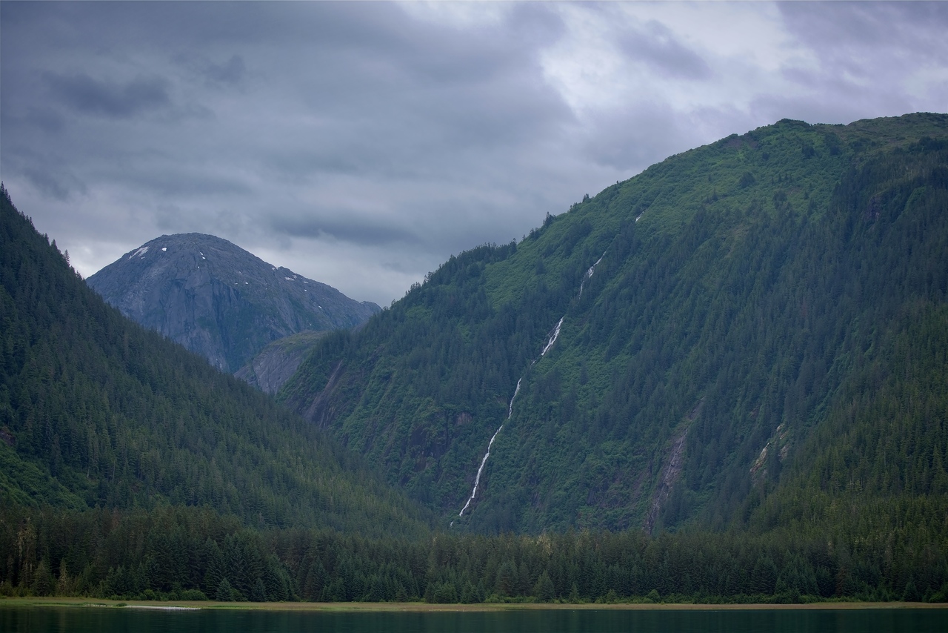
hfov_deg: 28.8
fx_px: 1844
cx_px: 474
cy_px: 316
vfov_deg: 19.5
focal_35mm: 70
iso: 100
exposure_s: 1/250
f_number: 8
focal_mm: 70
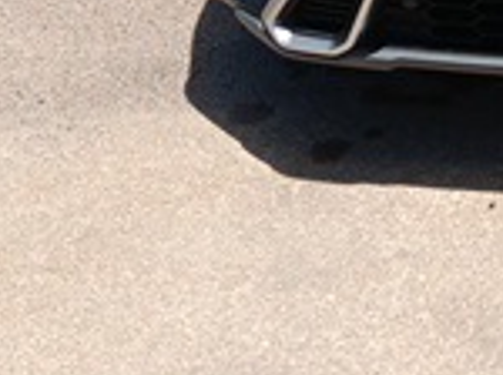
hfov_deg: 15.7
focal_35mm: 111
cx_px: 838
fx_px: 1610
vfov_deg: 12.5
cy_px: -231
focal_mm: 3.98
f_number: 1.8
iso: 100
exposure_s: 1/585
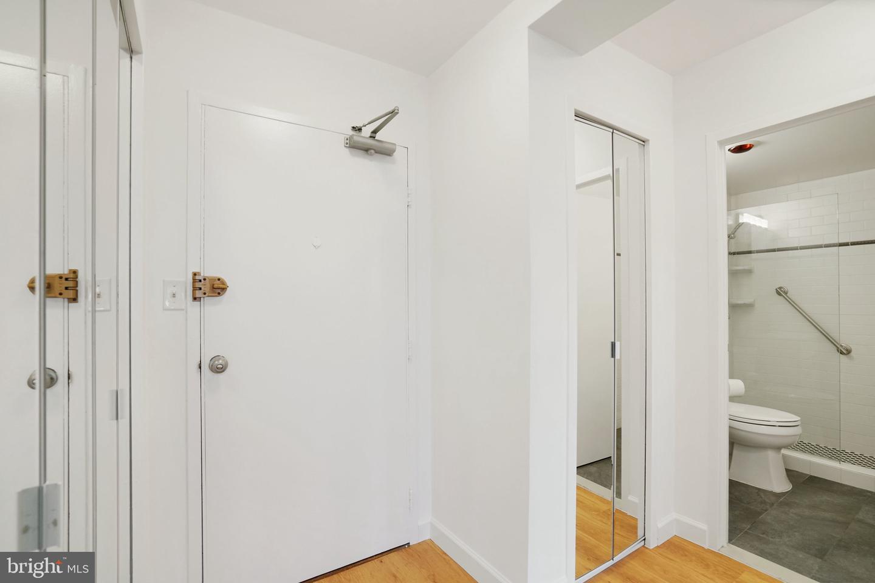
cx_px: 438
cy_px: 292
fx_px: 389
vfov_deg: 73.7
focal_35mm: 16
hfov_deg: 96.7
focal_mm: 16
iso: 1250
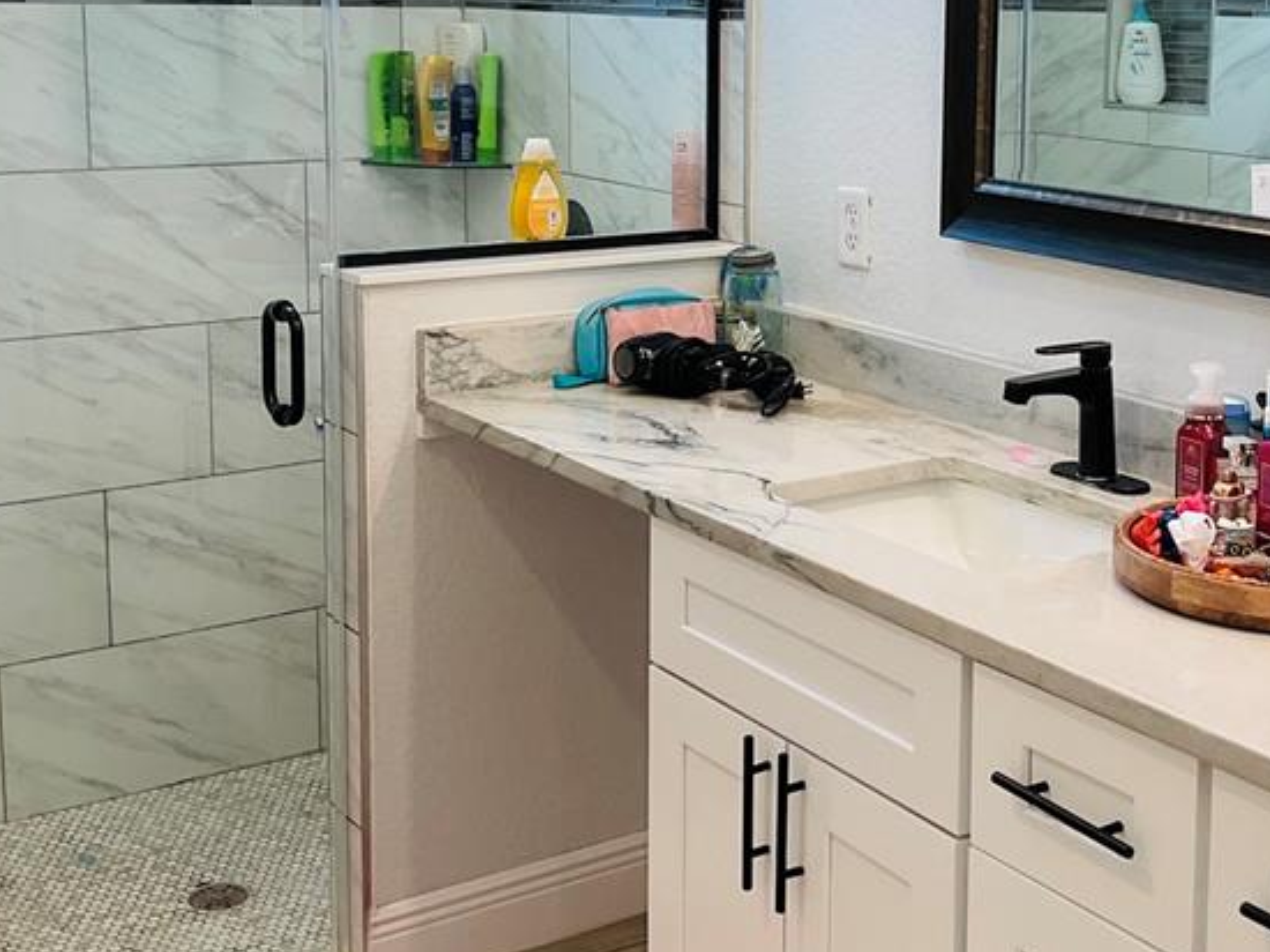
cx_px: 857
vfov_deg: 26.8
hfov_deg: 35.2
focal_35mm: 54
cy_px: 277
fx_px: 1980
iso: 40
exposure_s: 1/60
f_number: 1.8
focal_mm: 3
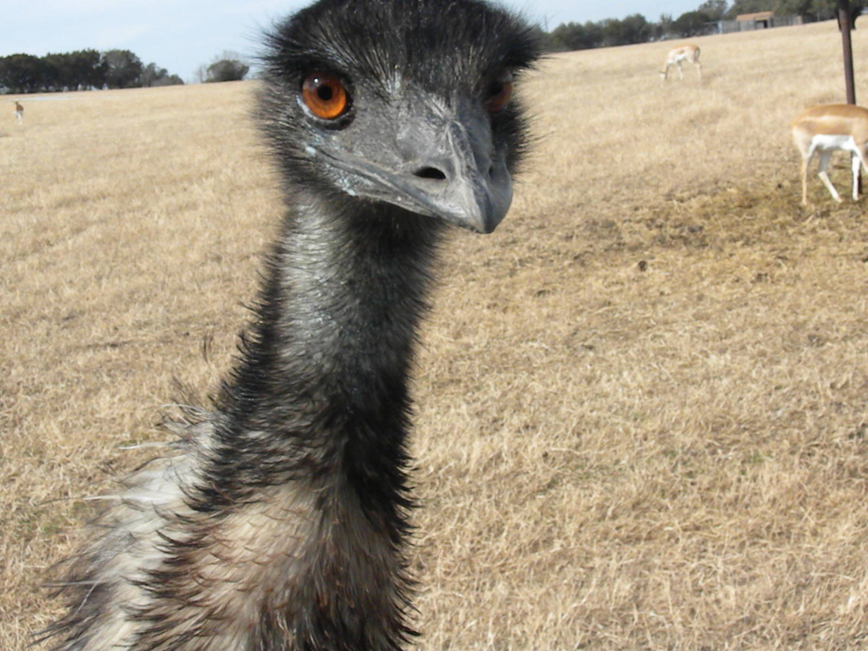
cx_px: 434
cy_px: 326
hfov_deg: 27.0
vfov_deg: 20.4
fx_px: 1805
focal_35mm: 72
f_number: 14
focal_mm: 12.7
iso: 640
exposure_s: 1/351
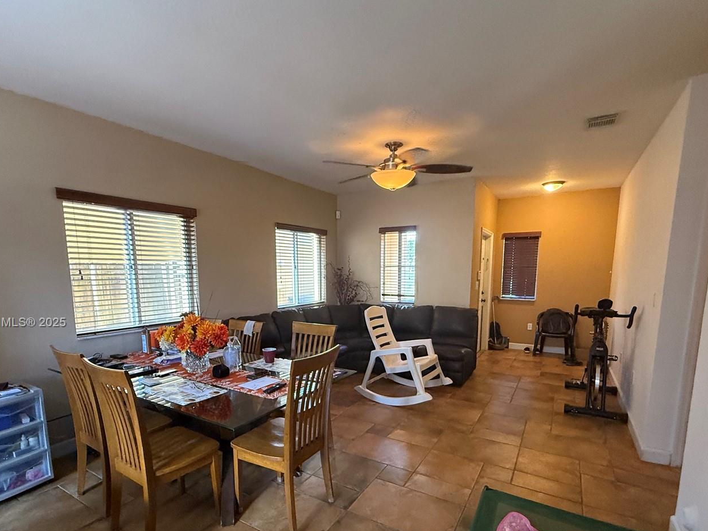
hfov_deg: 87.7
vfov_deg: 70.7
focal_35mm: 18
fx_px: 368
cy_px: 323
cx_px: 339
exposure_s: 1/60
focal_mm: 2.22
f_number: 2.2
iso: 400
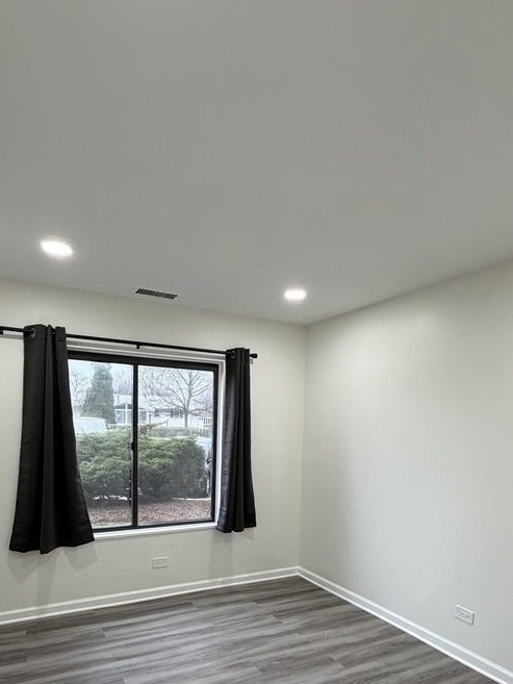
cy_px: 464
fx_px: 454
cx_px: 260
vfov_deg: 71.4
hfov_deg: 58.9
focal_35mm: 23
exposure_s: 1/120
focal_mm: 2.22
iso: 200
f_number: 2.2
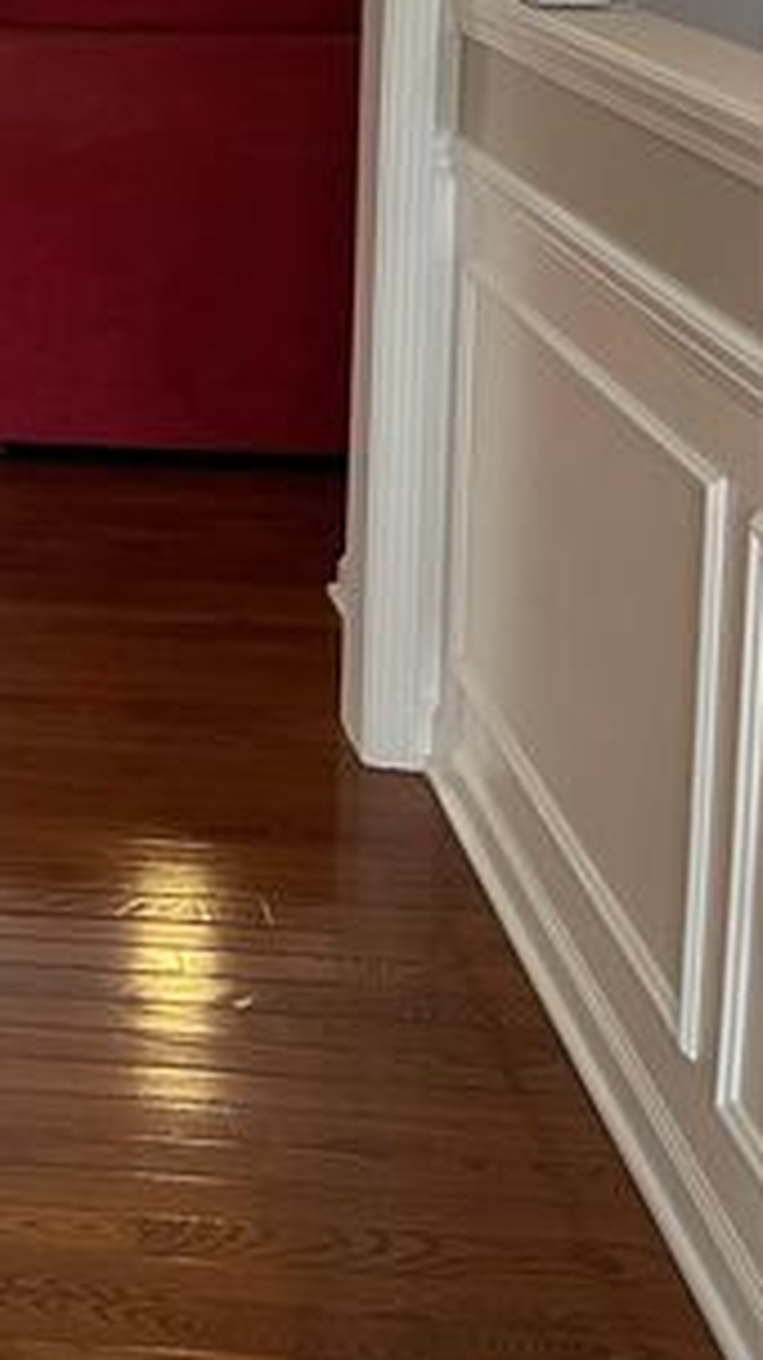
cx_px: -350
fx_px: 2162
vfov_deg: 32.0
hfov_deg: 18.0
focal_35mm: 60
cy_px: -25
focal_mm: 5.1
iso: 100
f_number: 1.6
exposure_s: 1/60
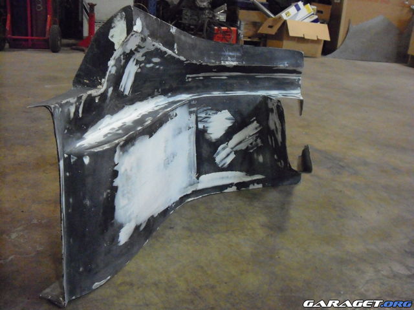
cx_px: 207
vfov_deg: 38.7
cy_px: 155
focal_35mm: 37
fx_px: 443
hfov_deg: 50.1
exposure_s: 1/30
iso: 1250
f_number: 2.7
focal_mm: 6.2
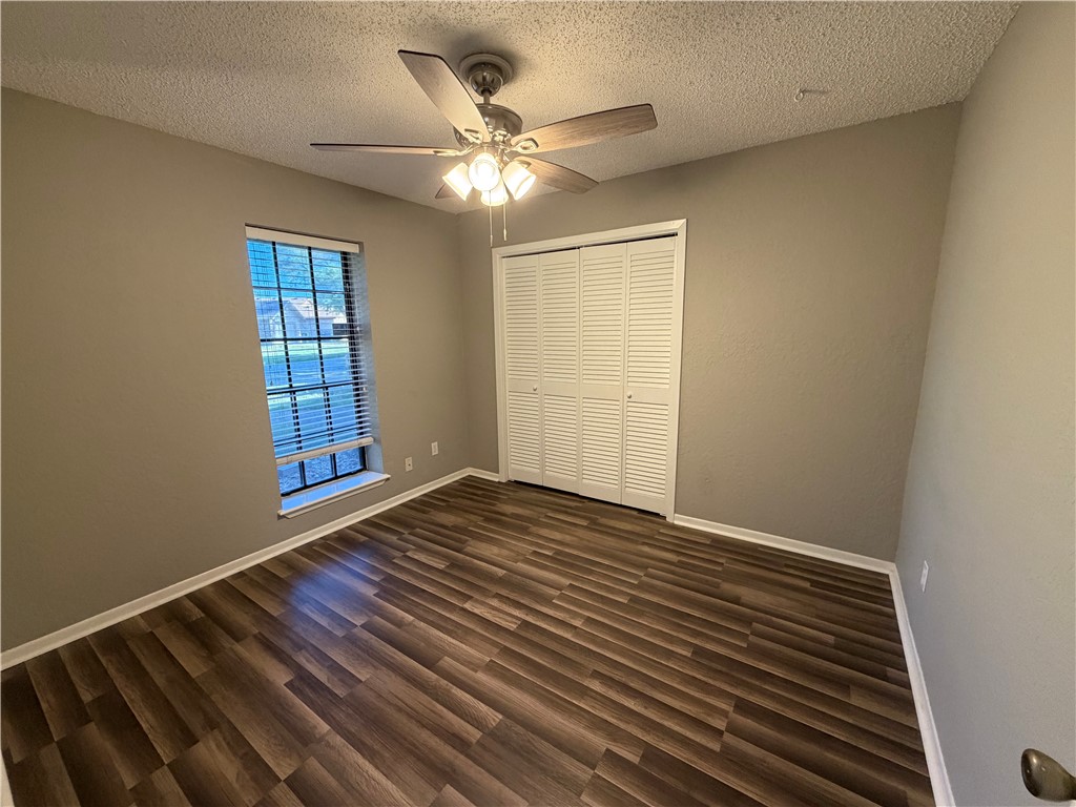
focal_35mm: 14
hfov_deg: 102.1
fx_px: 435
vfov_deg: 85.7
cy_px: 404
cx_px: 538
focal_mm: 2.22
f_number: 2.2
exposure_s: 1/60
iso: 320
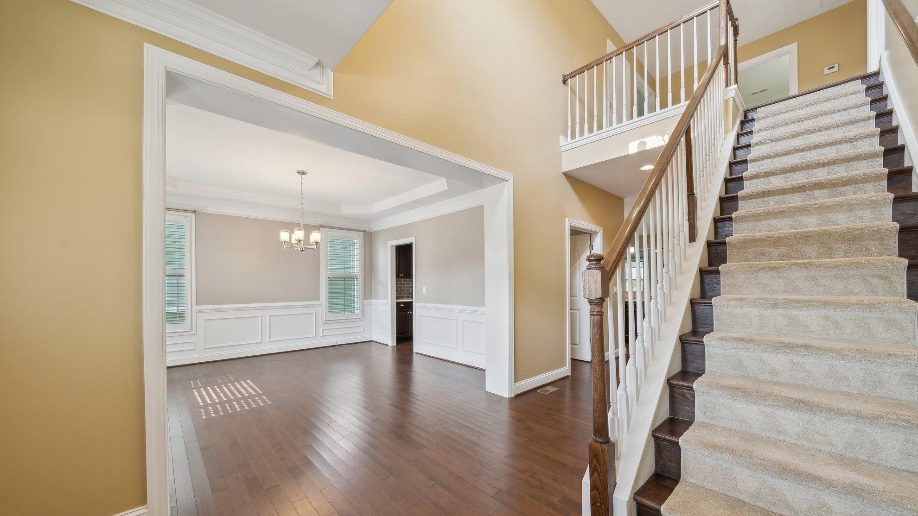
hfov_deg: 110.8
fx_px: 316
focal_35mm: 13
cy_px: 284
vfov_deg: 78.2
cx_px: 446
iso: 160
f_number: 7.1
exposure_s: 1/15
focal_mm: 12
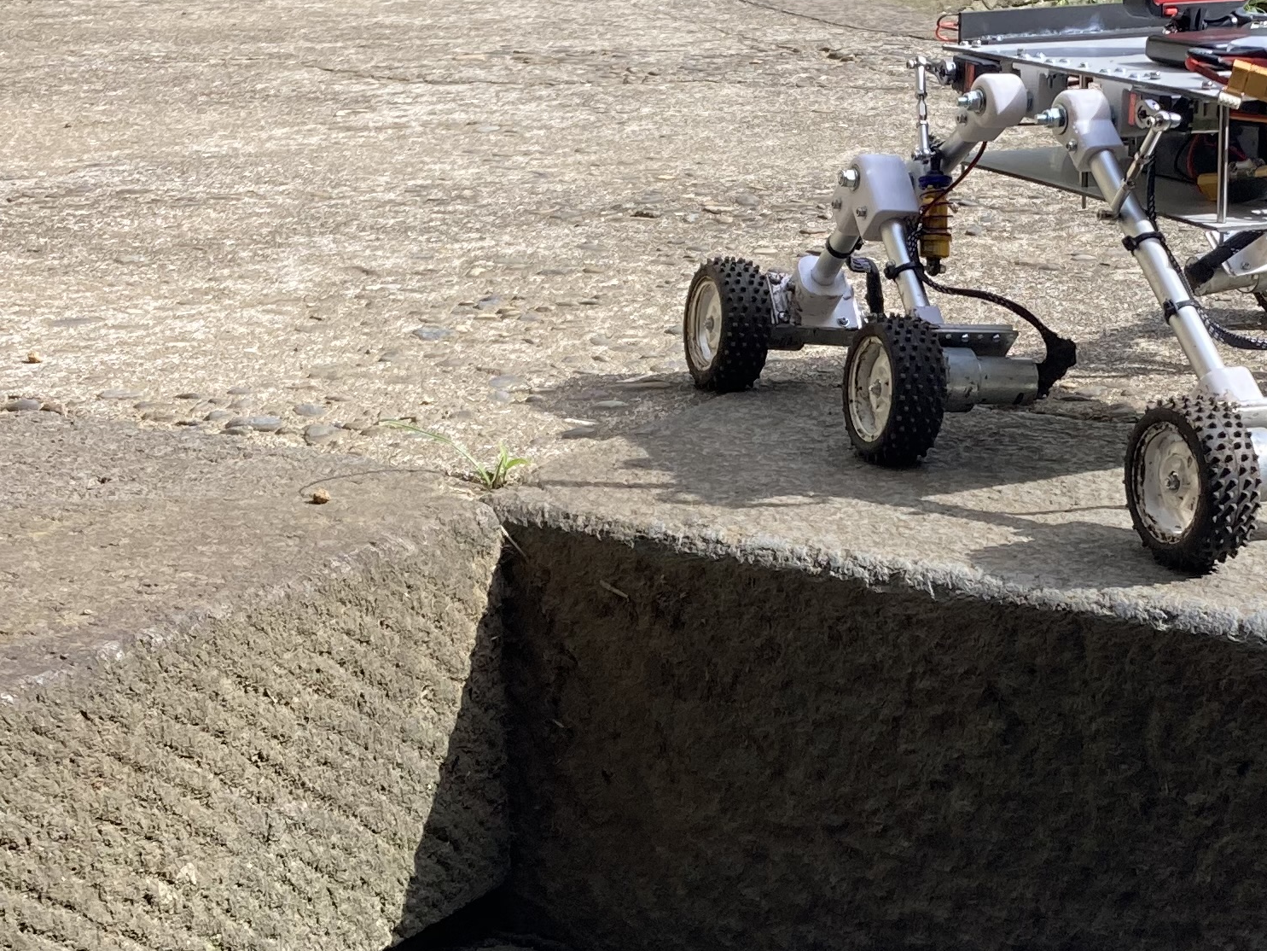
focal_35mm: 76
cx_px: 991
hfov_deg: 25.3
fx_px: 2782
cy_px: 380
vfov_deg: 19.4
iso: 20
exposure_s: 1/738
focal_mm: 3.99
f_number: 1.8
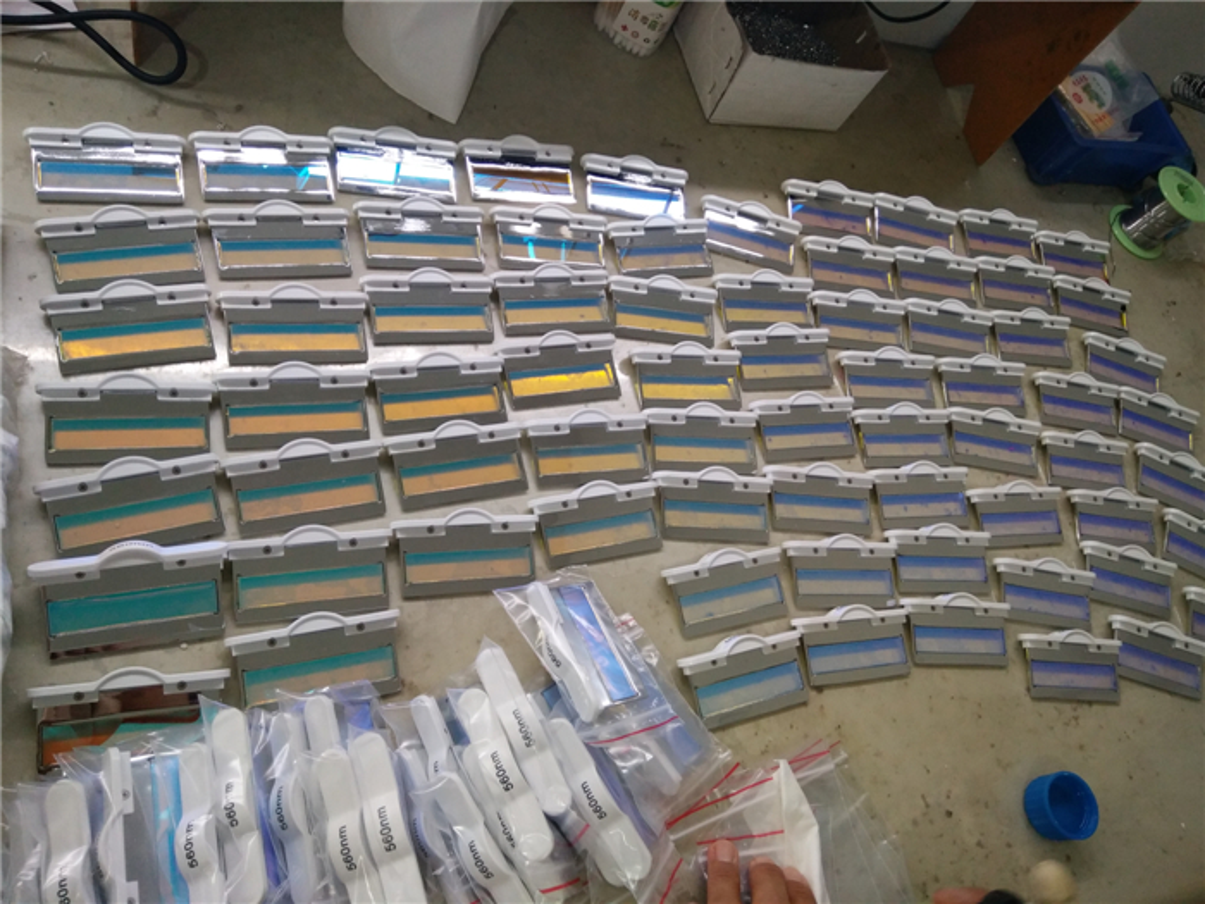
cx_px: 602
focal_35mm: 21
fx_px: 731
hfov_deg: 79.0
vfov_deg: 63.4
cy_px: 452
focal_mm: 3.66
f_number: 2.2
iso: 139
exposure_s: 1/33.3
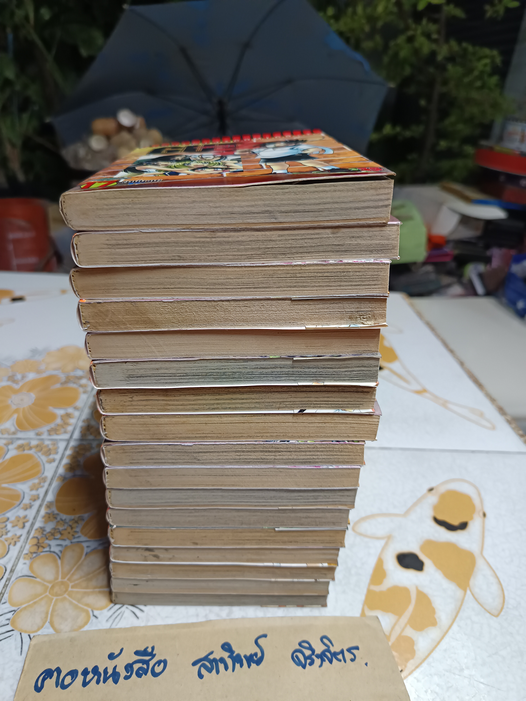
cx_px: 263
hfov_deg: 56.8
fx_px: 486
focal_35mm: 24
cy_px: 350
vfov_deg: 71.6
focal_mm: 5.31
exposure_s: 1/25
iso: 1068
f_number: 1.7
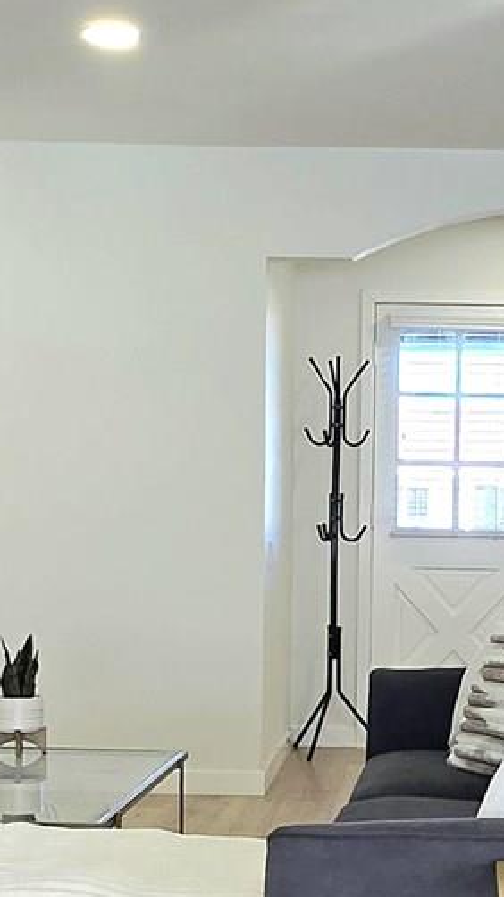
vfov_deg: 32.1
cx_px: 429
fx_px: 1546
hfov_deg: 18.3
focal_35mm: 65
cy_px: 590
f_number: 2.2
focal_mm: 1.7
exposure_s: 1/60.2
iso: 40
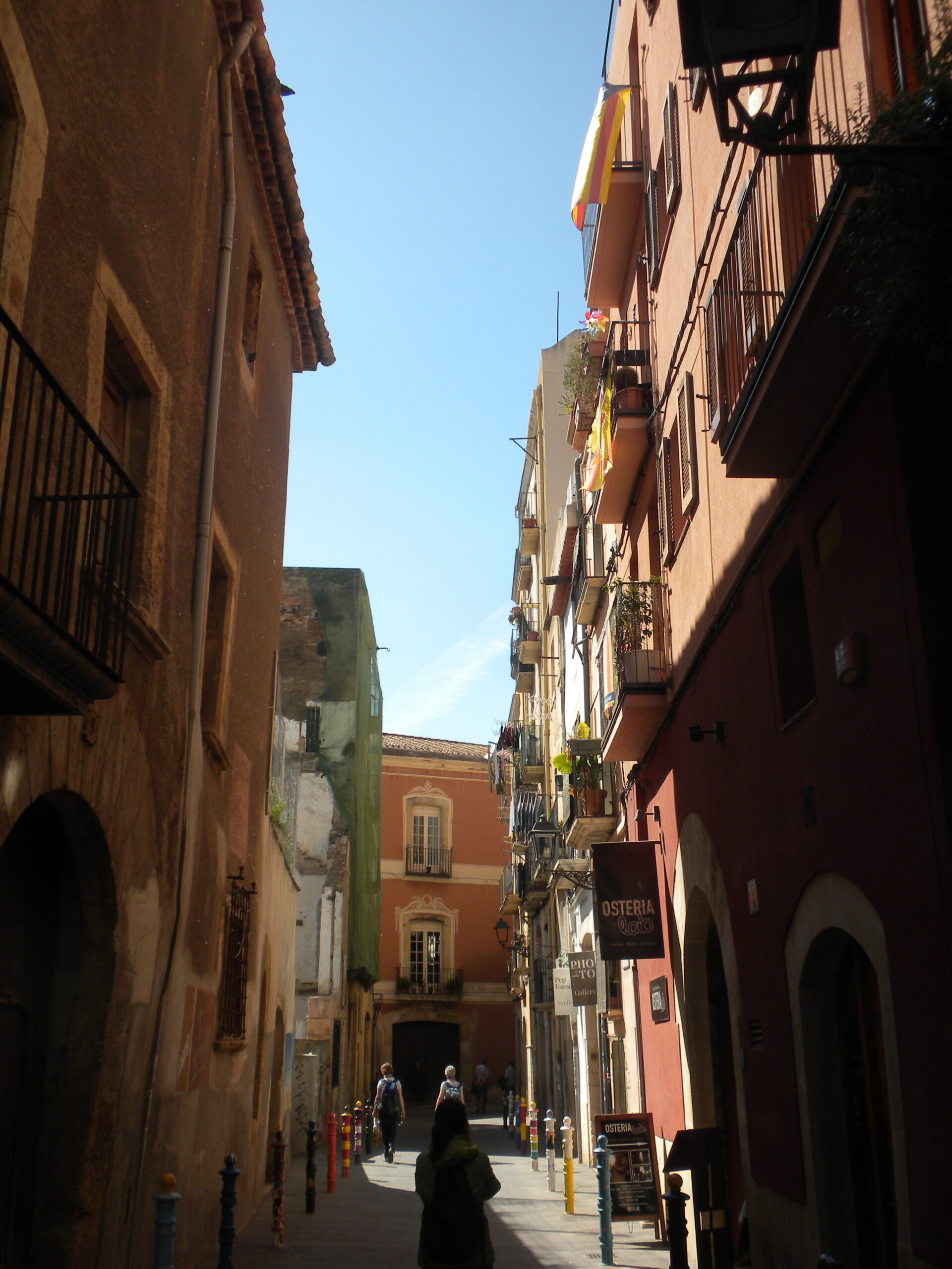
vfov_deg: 50.1
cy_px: 634
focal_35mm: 37
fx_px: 1357
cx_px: 476
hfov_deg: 38.7
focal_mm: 6.6
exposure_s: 1/78.8
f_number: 10
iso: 64
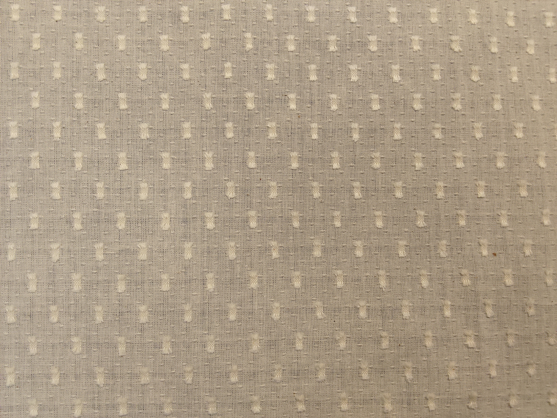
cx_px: 278
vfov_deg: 53.1
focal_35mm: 26
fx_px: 418
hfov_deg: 67.3
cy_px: 209
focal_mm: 2.78
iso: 100
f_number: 2
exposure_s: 1/100
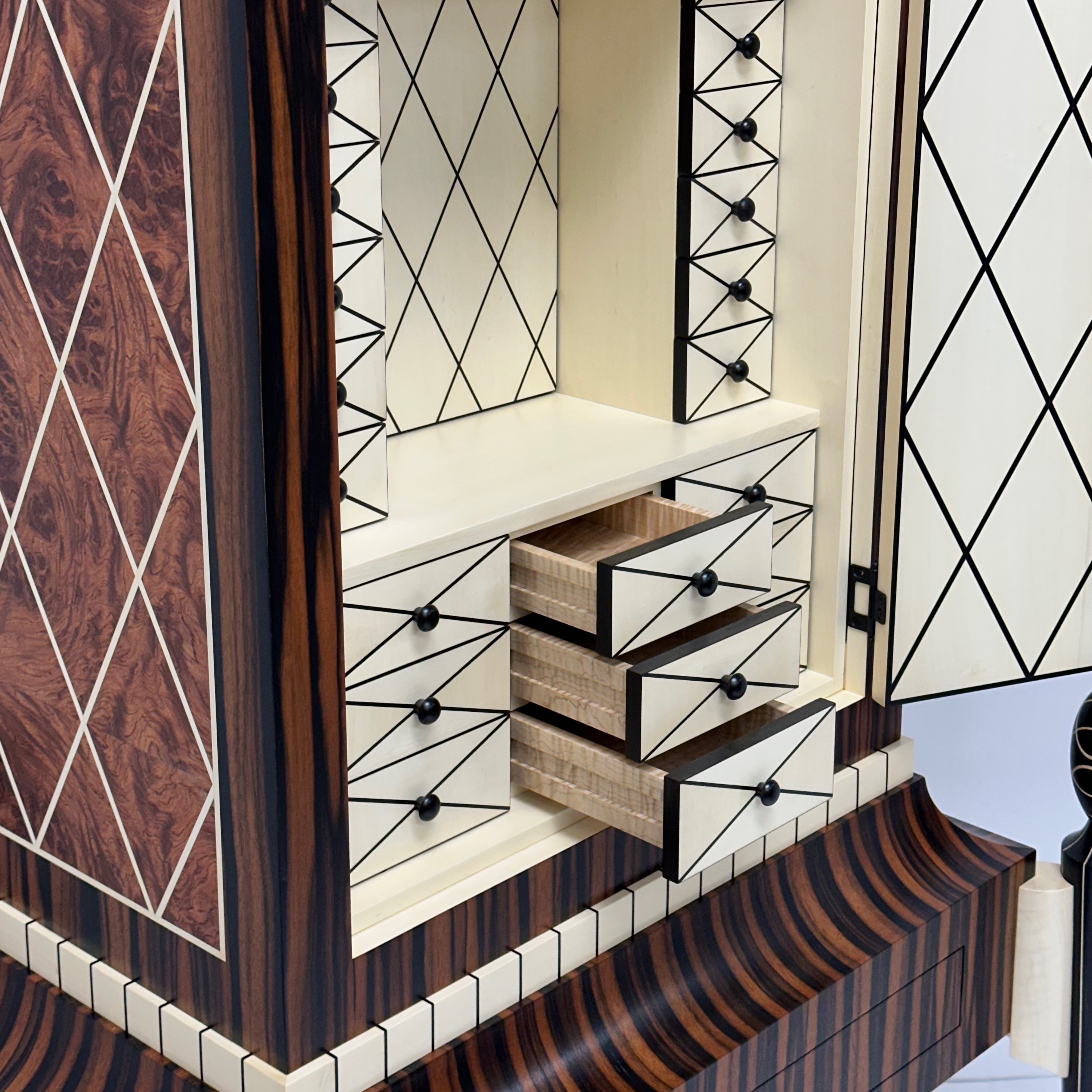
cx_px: 555
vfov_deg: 29.5
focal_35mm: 58
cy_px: 458
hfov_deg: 29.6
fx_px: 2070
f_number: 1.78
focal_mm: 6.86
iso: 80
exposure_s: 1/120
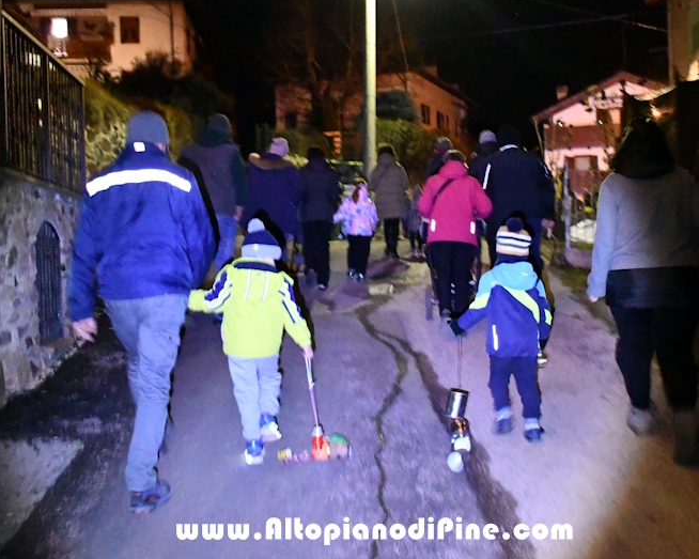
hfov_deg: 57.1
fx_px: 641
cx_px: 374
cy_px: 281
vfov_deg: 47.1
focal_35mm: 31
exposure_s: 1/20
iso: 12800
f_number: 3.5
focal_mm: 18
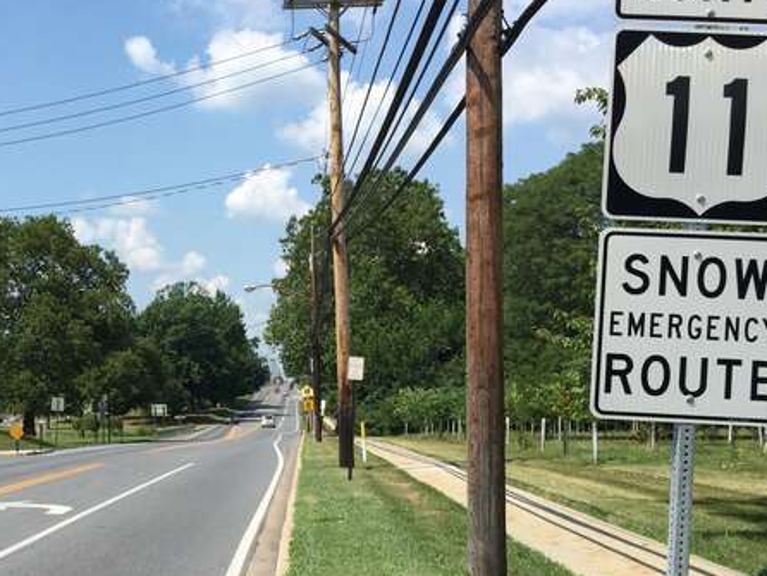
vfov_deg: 27.8
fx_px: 1153
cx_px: 160
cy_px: 395
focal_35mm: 52
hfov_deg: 35.7
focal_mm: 4.15
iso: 32
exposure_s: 1/1980
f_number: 2.2
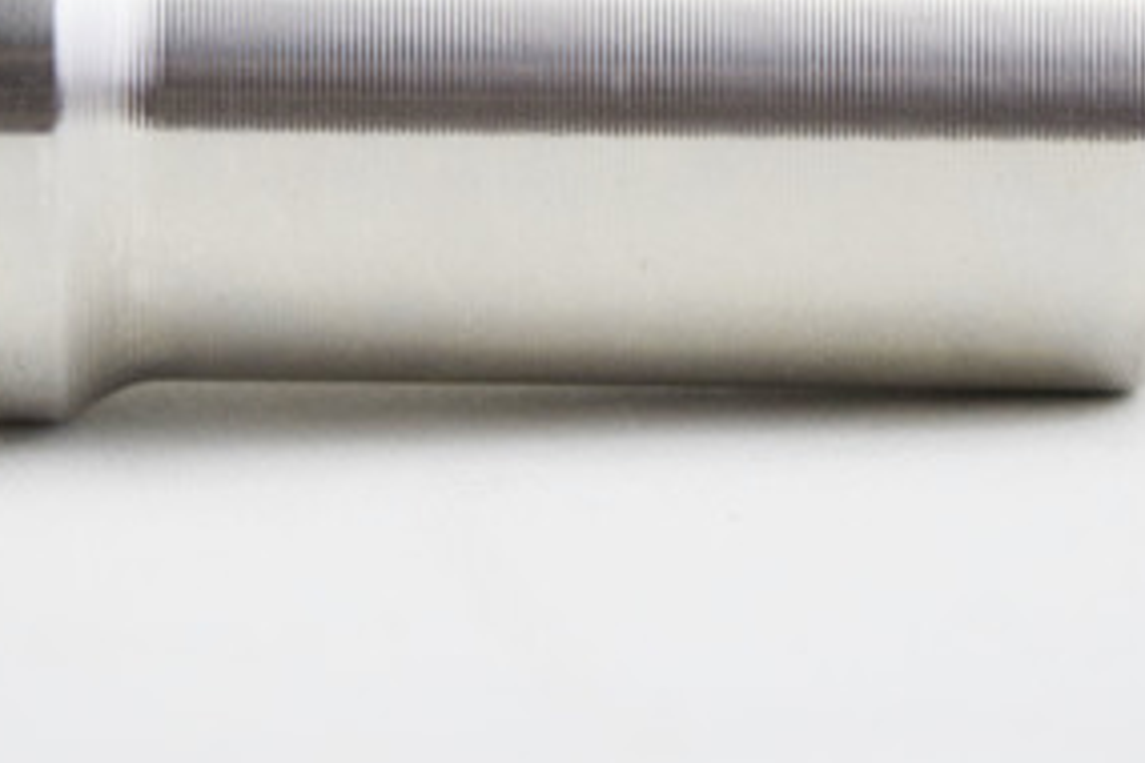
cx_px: 486
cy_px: 66
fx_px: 5887
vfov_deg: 7.4
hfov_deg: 11.1
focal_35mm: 185
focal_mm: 55
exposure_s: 1/60
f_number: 5.6
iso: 1250
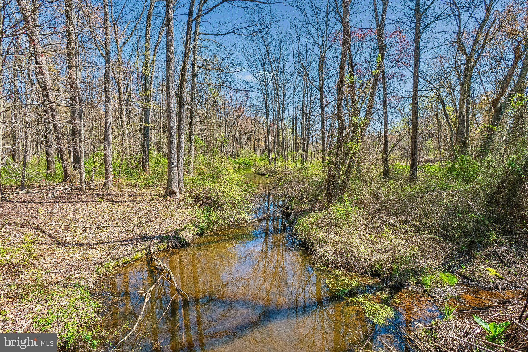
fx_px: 220
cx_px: 264
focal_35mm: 15
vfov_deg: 77.3
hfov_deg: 100.4
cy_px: 176
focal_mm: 10
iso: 400
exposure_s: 1/1250
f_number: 8
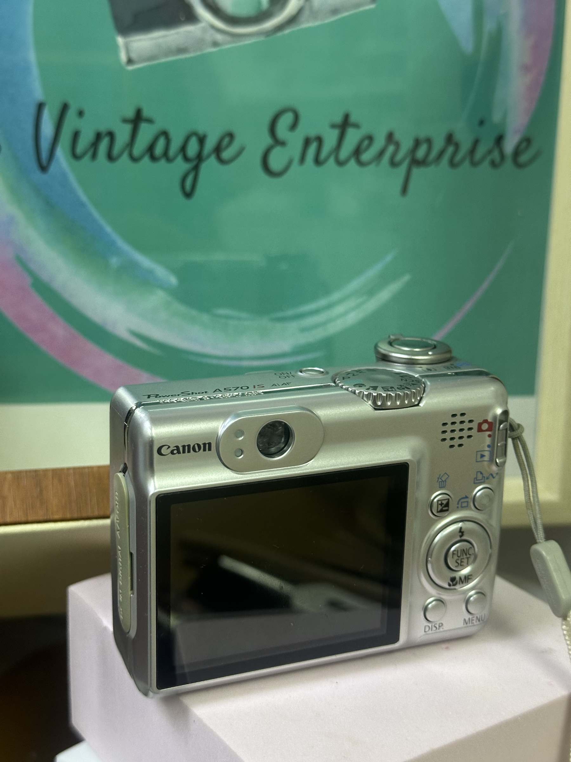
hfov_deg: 30.3
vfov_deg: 39.7
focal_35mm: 48
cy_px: 381
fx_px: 1056
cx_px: 286
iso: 250
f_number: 1.78
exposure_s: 1/50
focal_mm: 6.86
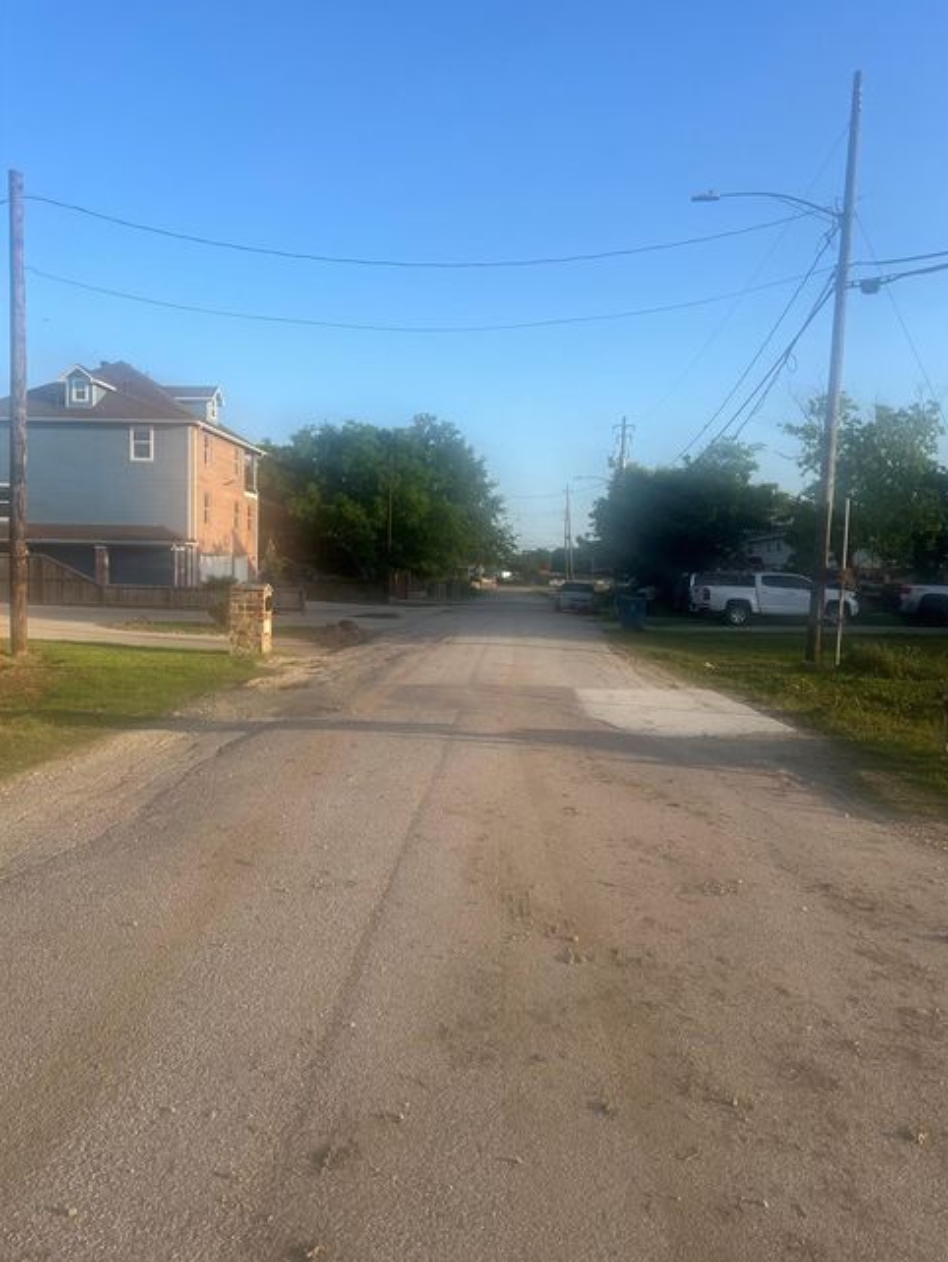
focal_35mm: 27
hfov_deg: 51.4
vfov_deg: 65.3
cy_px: 610
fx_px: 985
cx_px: 488
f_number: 1.5
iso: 50
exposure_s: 1/1869
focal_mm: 5.7
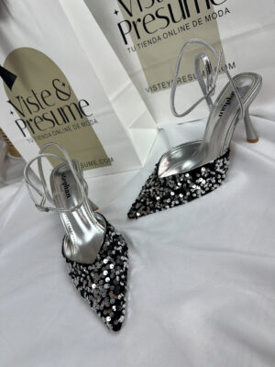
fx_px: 254
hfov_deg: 56.8
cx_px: 138
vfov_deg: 71.6
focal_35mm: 24
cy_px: 184
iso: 64
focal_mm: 6.86
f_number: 1.8
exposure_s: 1/100
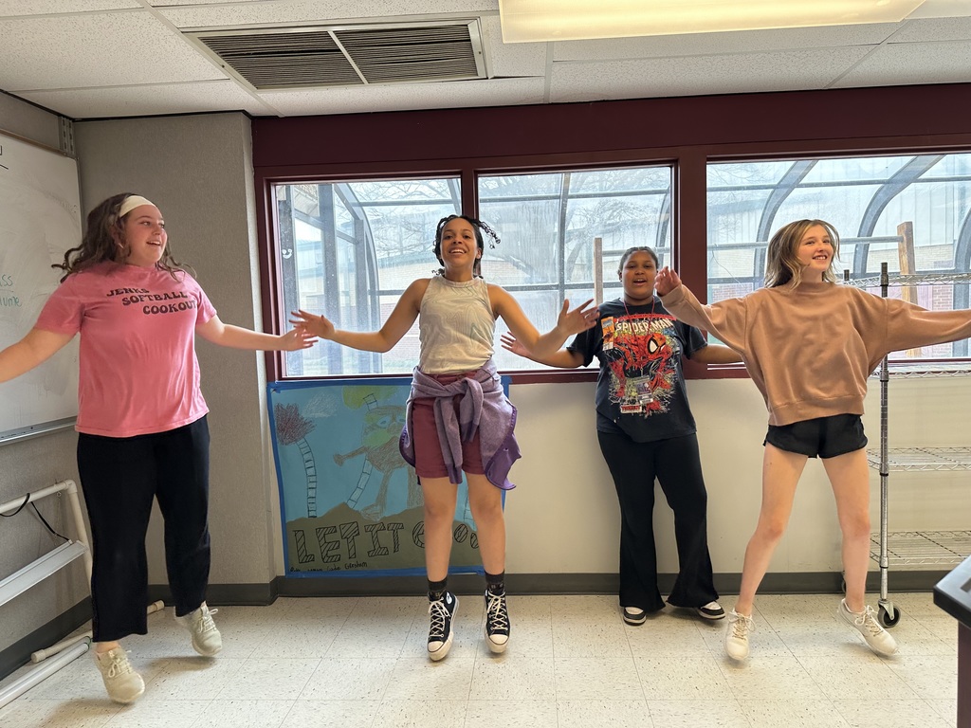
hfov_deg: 71.6
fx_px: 673
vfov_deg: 56.8
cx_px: 486
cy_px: 364
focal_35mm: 24
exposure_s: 1/132
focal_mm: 6.86
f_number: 1.78
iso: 64
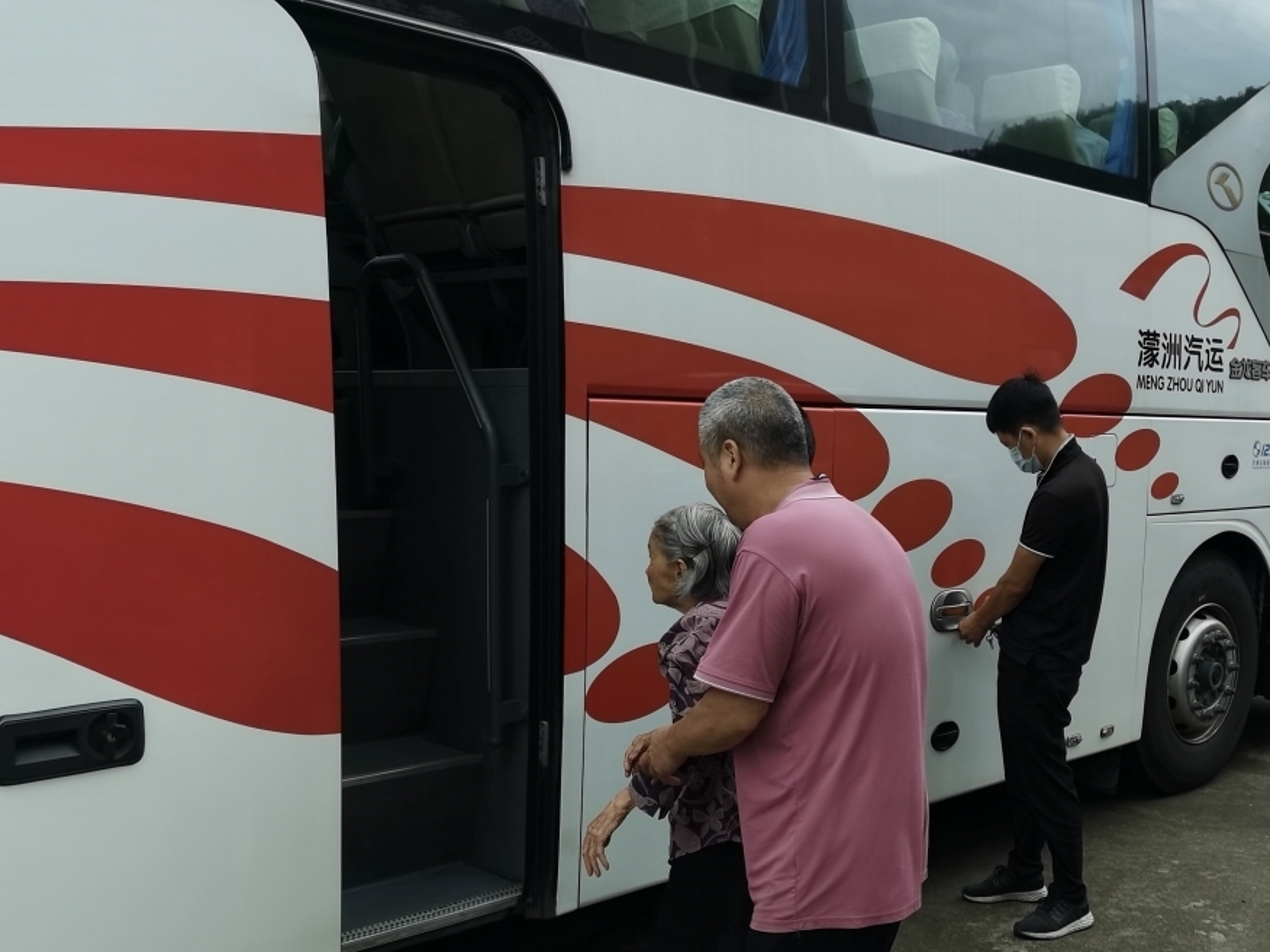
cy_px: 584
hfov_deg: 47.7
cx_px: 897
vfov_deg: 37.5
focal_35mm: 38
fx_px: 1394
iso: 50
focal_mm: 5.58
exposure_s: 1/690
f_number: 1.8
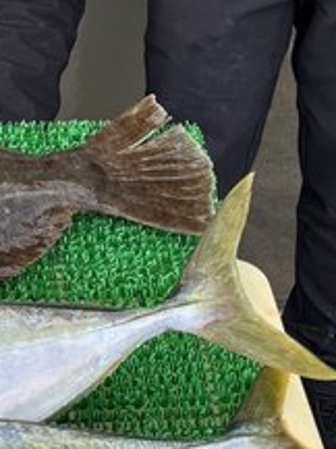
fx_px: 1333
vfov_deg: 17.7
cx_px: 2
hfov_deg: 14.2
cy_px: -158
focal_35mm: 103
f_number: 1.6
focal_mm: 5.96
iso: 50
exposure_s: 1/369
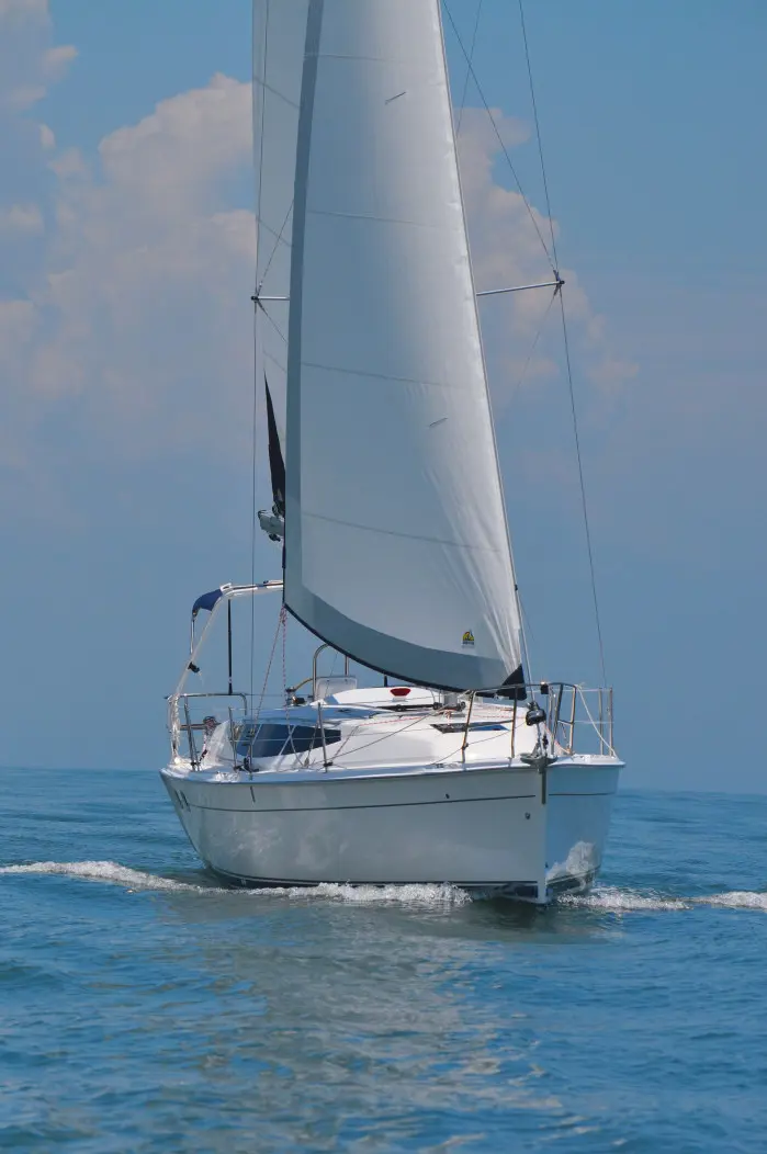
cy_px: 577
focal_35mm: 270
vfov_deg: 7.6
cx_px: 384
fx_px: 8648
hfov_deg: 5.1
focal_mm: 180
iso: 200
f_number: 9
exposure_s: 1/1250
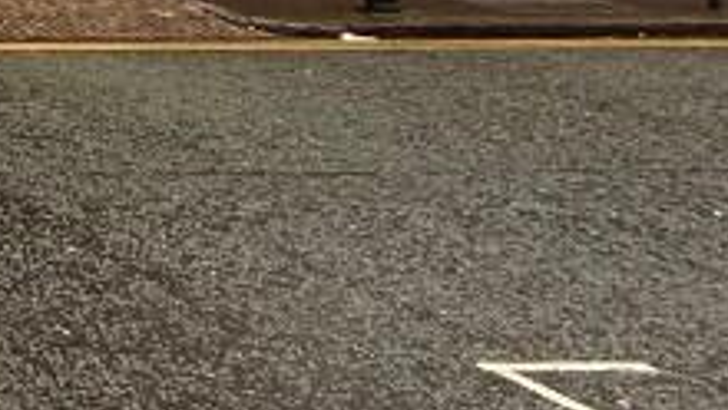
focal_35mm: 71
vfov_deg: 13.9
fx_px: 1371
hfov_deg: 18.6
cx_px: -738
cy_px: -460
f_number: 2.2
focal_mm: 2.22
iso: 50
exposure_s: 1/99
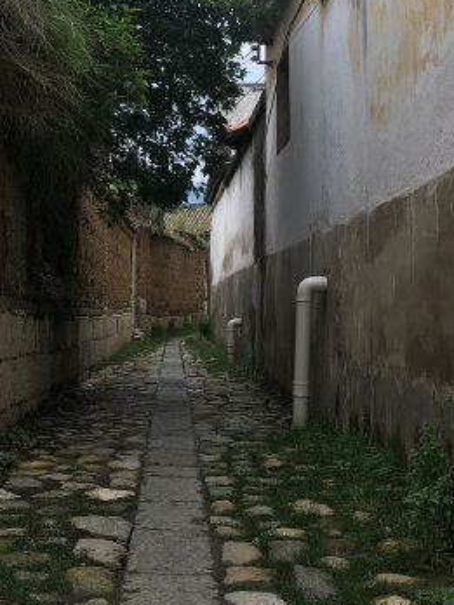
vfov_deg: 36.9
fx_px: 892
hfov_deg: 28.4
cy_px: 176
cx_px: 149
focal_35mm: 51
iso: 25
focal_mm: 4.15
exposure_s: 1/705
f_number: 2.2
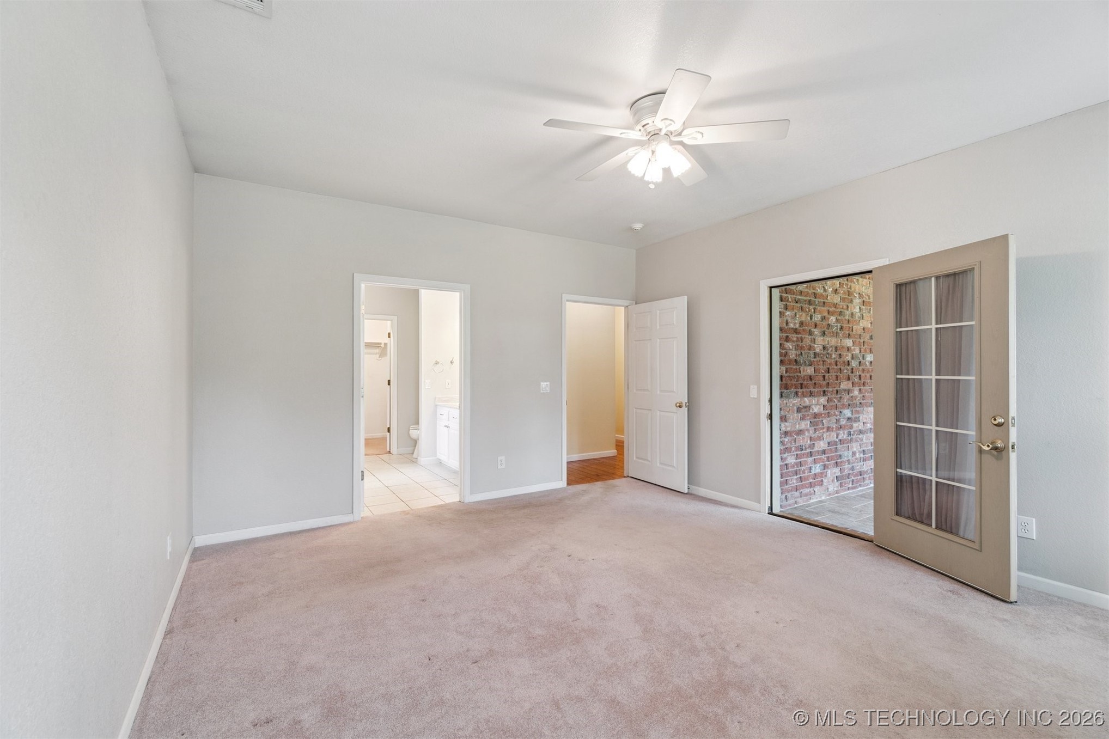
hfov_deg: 100.4
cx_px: 554
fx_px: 462
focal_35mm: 15
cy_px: 370
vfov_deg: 77.3
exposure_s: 1/20
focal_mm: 10
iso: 200
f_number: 6.3
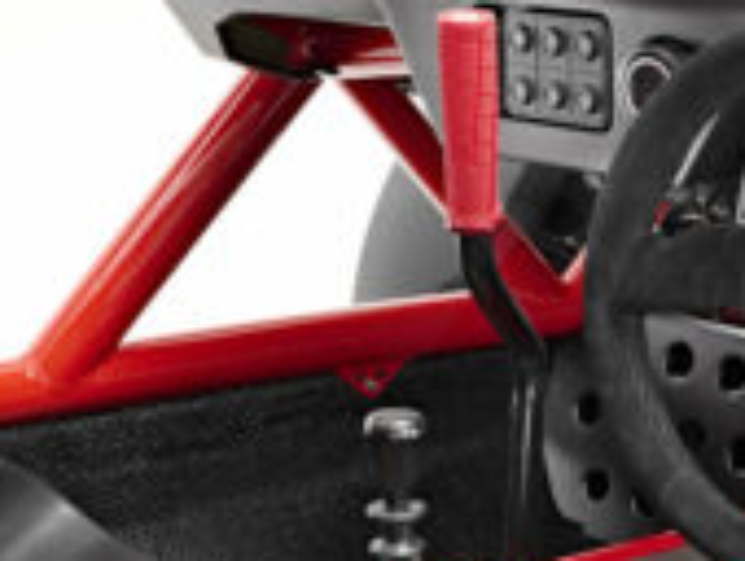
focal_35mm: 76
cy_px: 342
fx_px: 1638
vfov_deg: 19.4
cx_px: 614
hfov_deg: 25.1
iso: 100
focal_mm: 35
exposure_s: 1/200
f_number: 13
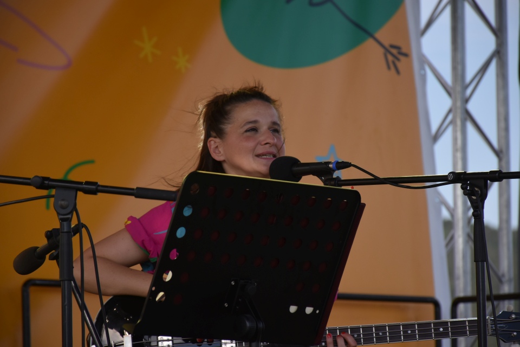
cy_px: 174
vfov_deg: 6.5
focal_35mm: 210
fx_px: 3033
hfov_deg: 9.8
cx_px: 260
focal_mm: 140
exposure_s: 1/1250
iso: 400
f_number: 5.6
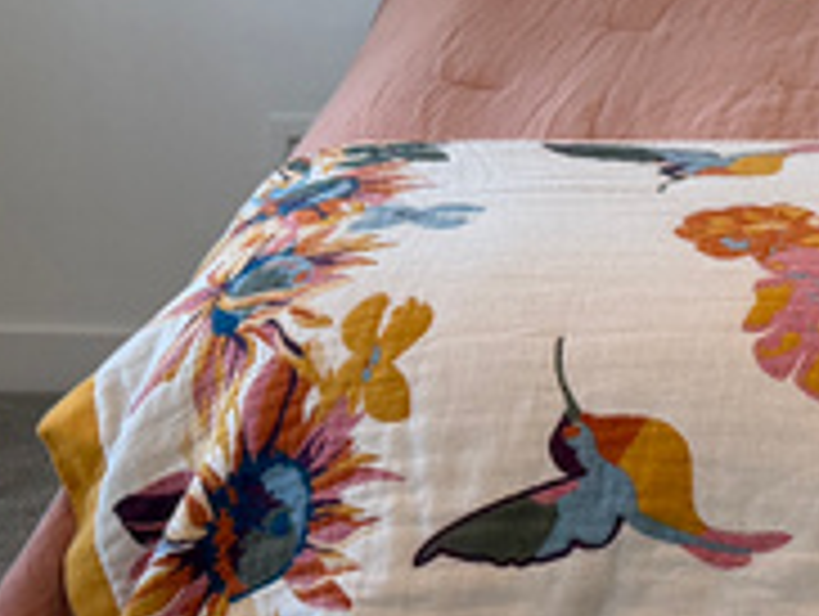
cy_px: -63
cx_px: 1084
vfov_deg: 10.9
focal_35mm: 135
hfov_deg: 14.0
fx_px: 3198
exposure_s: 1/120
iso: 80
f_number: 1.78
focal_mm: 6.76
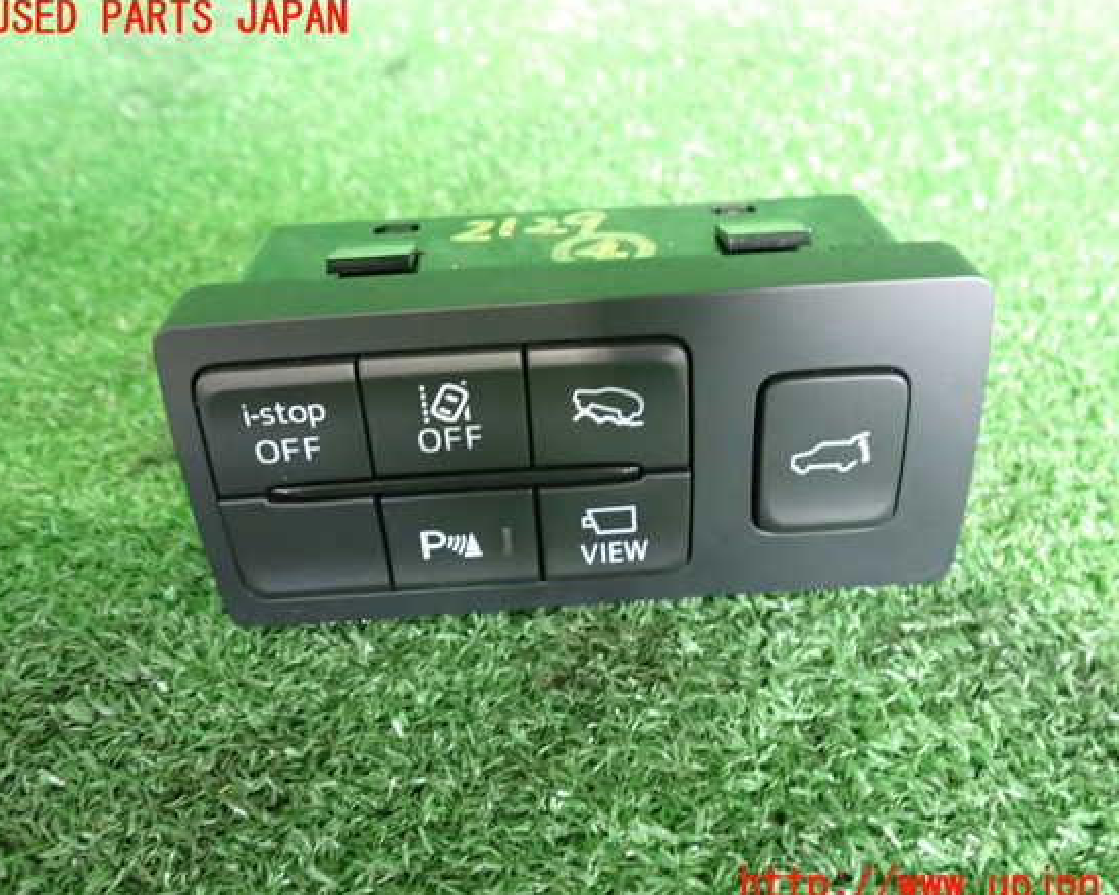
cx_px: 589
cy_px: 453
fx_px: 1060
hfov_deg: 55.6
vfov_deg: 45.8
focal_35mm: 32
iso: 640
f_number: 2.3
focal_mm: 5.4
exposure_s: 1/30
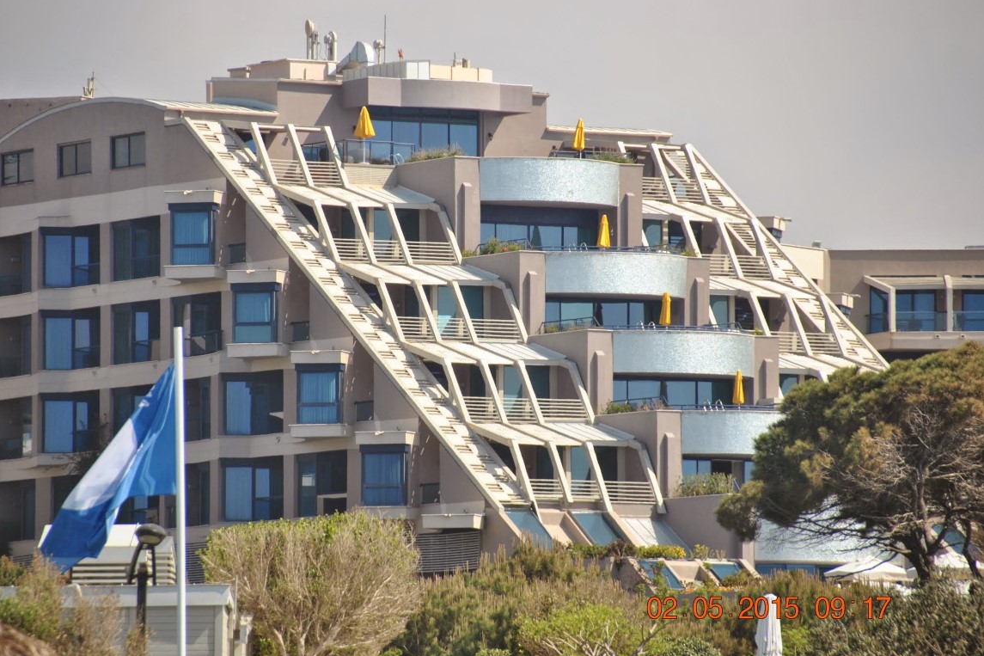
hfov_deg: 6.8
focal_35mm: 301
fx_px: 8226
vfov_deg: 4.6
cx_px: 492
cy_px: 328
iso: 200
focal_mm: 200
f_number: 5.6
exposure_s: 1/800
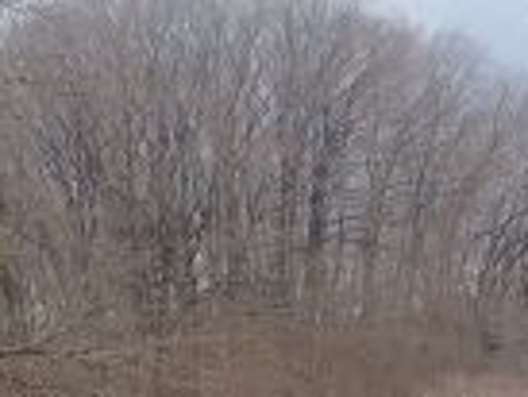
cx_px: 736
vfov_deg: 9.0
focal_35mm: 163
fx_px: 2488
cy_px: 455
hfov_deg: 11.7
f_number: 4.5
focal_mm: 9.01
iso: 100
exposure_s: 1/160
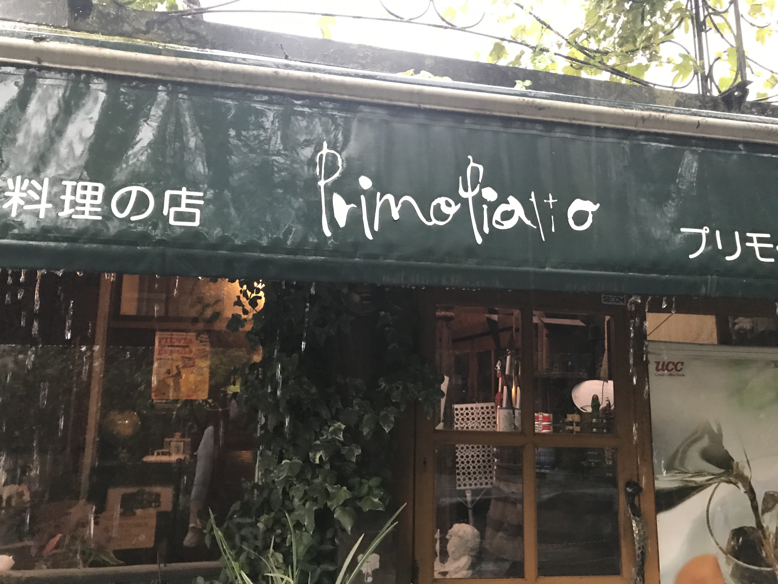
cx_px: 389
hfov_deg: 63.4
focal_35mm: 28
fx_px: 629
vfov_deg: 49.7
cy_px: 292
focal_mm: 3.99
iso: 100
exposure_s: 1/15
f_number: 1.8
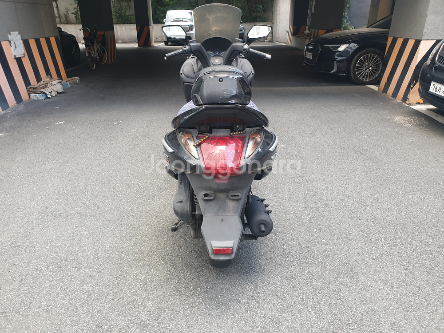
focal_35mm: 26
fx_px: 333
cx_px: 222
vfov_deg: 53.1
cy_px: 166
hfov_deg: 67.3
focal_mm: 4.3
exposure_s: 1/60
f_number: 2.4
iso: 80
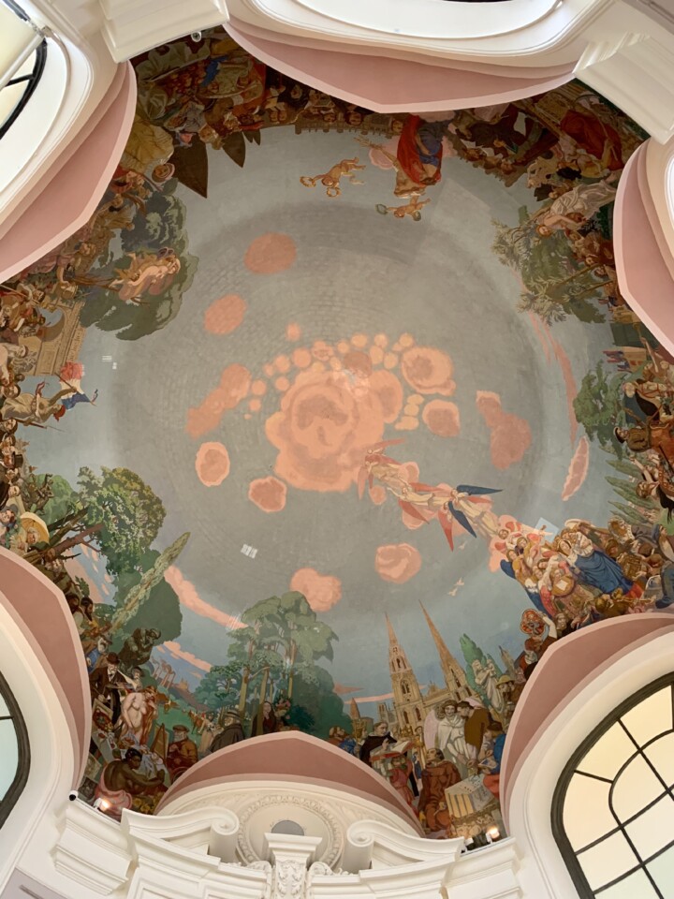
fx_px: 675
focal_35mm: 26
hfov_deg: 53.1
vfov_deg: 67.3
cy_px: 450
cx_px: 337
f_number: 1.8
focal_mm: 4.25
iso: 250
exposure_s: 1/50
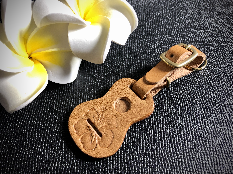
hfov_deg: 63.4
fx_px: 188
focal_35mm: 28
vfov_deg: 49.7
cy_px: 87
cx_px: 116
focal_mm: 3.99
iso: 40
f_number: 1.8
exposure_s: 1/17
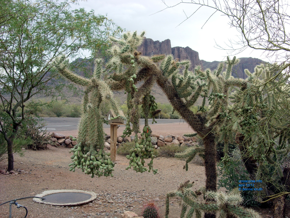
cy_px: 109
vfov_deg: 37.7
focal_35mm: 38
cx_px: 145
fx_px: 318
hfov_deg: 49.0
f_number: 2.8
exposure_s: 1/64
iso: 50
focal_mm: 6.3
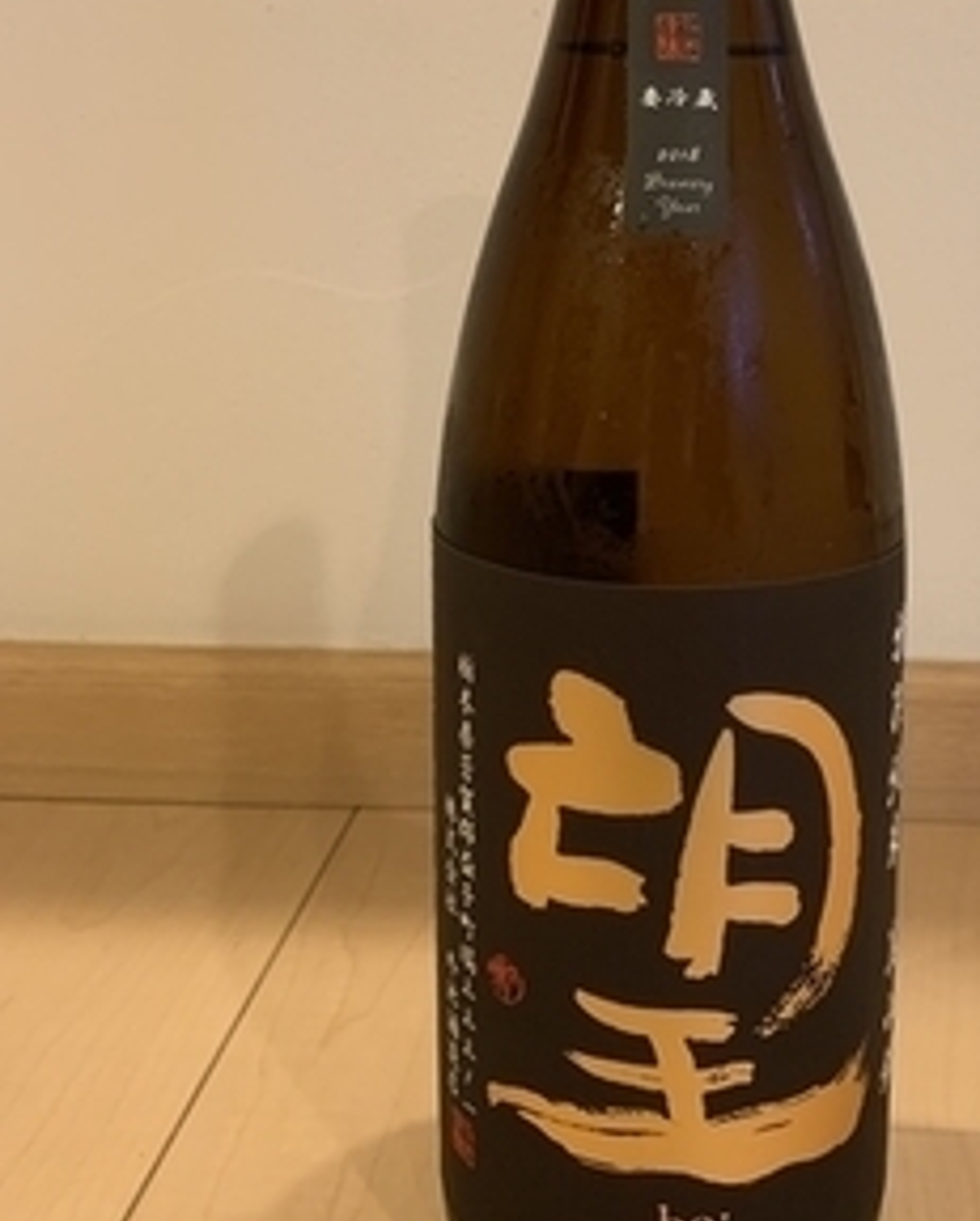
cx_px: 702
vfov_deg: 41.5
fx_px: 1593
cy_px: 420
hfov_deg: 33.7
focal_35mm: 44
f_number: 1.8
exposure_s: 1/33
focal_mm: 4.25
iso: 320
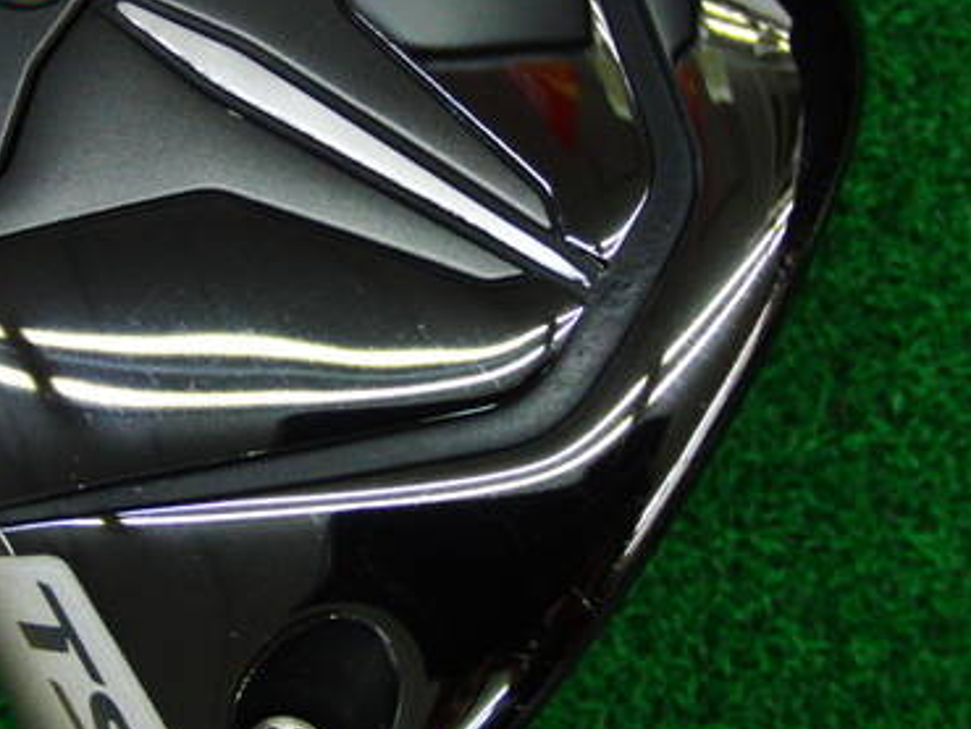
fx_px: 1796
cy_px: 283
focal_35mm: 64
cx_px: 394
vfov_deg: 22.9
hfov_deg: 30.2
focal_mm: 6.42
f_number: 3.6
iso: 400
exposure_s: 1/80
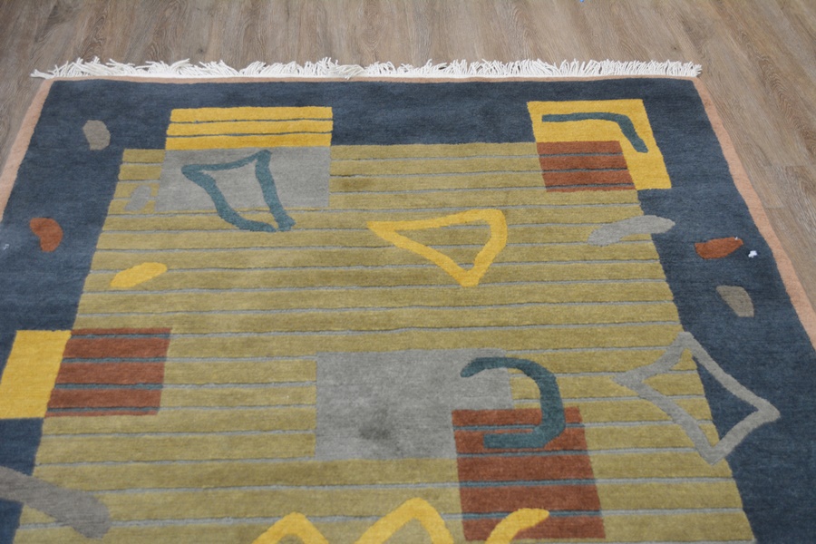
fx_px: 1088
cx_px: 408
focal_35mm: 48
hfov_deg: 41.1
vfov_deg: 28.1
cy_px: 272
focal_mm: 32
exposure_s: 1/30
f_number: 4.8
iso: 800
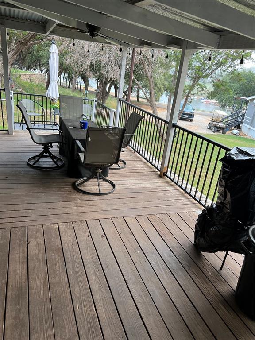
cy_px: 170
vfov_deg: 67.3
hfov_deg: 53.1
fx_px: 255
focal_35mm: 26
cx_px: 128
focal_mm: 5.7
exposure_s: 1/121
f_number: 1.5
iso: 80
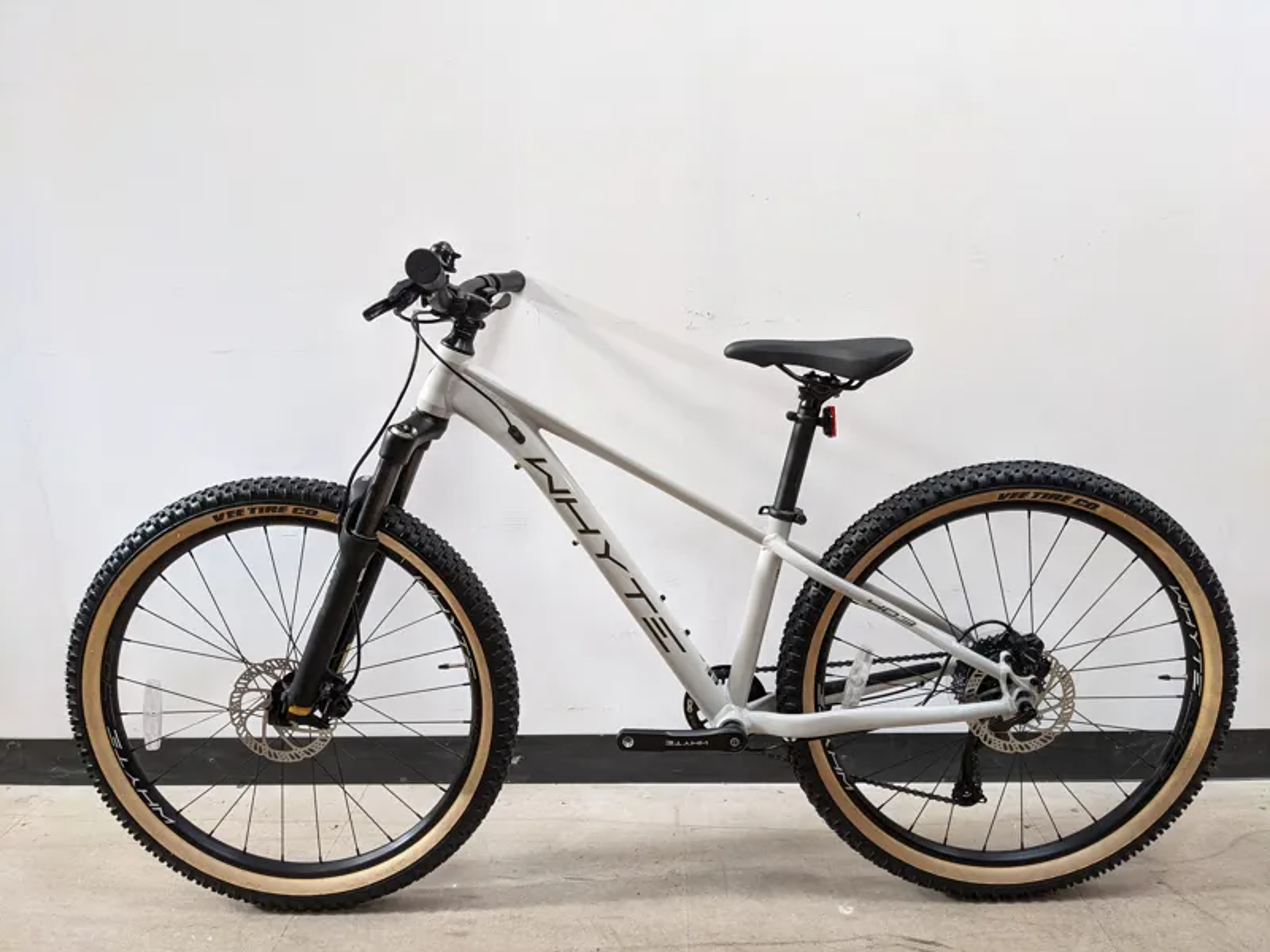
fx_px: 991
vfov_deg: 51.4
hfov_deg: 65.3
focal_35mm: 27
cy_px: 476
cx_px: 635
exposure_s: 1/120
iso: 155
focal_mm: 4.38
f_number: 1.73
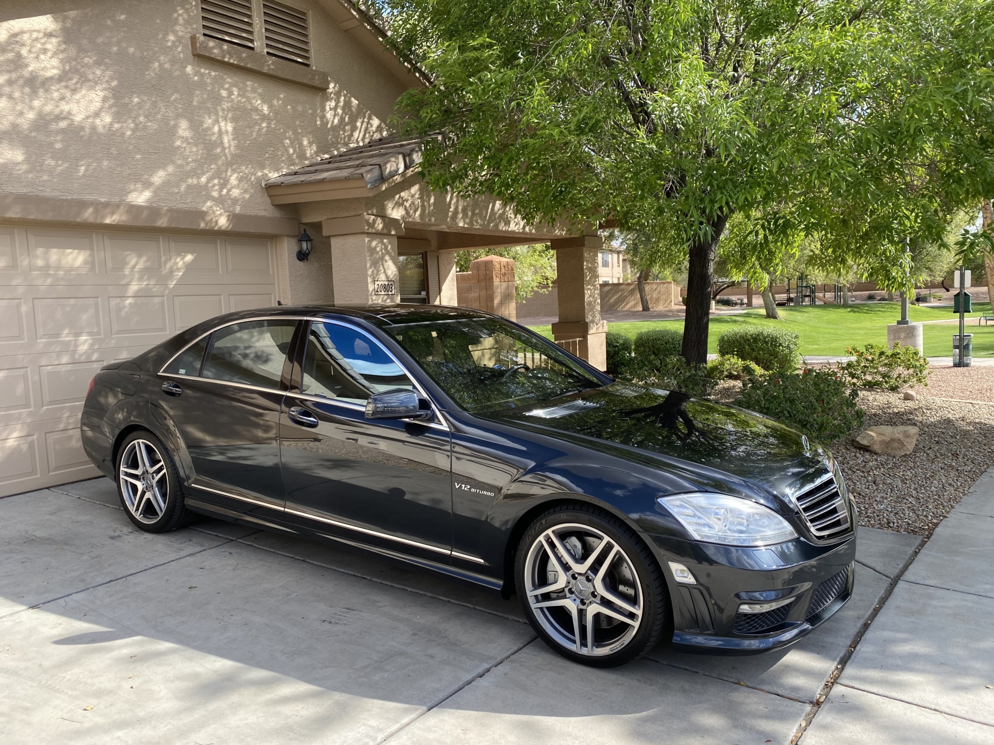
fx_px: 747
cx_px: 497
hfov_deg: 67.3
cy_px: 372
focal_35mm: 26
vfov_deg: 53.1
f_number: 1.8
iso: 32
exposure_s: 1/738
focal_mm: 4.25
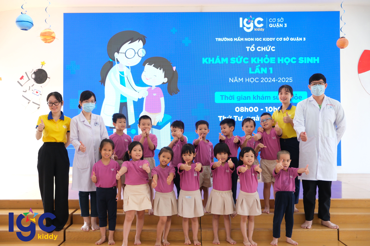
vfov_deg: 35.1
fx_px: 391
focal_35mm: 38
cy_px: 123
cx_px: 185
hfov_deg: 50.7
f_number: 3.2
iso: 1000
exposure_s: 1/160
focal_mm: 25.4
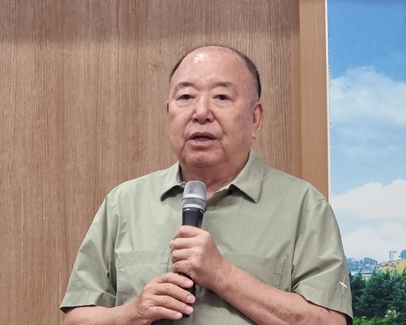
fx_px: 913
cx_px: 205
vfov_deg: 20.2
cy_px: 164
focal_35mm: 76
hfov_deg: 25.1
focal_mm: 9
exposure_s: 1/60
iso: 160
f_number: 2.4
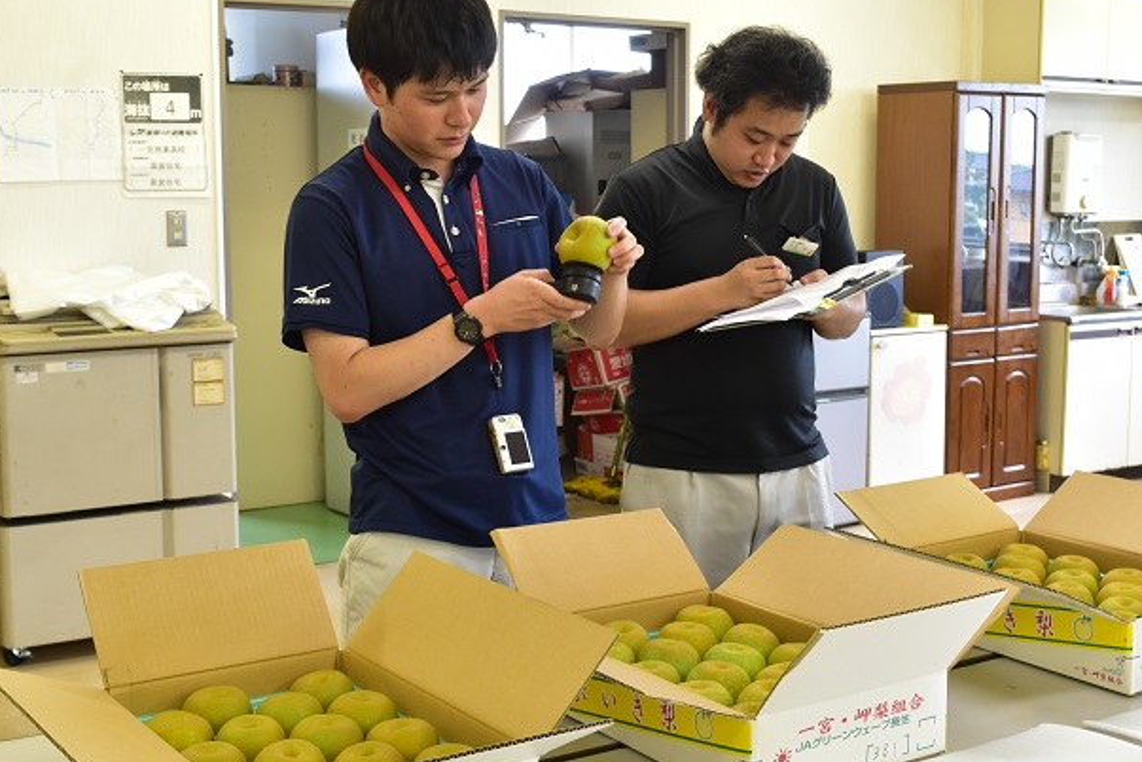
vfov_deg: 24.6
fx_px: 1745
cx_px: 574
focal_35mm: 55
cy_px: 390
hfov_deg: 36.2
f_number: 9
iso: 1100
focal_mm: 34
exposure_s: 1/50
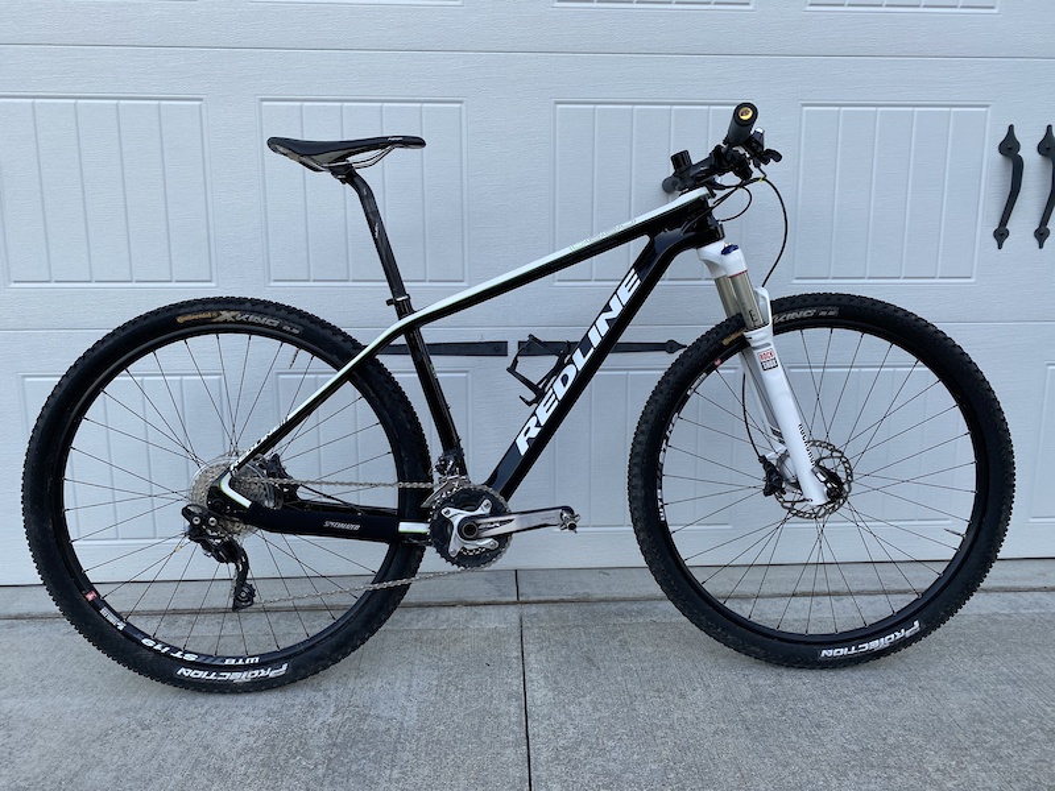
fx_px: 792
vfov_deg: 53.1
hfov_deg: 67.3
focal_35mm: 26
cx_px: 528
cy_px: 396
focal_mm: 4.25
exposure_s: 1/344
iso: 32
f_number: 1.8
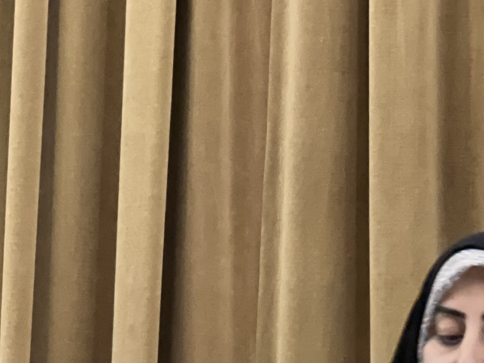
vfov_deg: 6.1
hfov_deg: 8.2
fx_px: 3383
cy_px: 426
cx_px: 426
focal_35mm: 242
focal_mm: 9
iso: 800
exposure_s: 1/14
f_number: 2.8
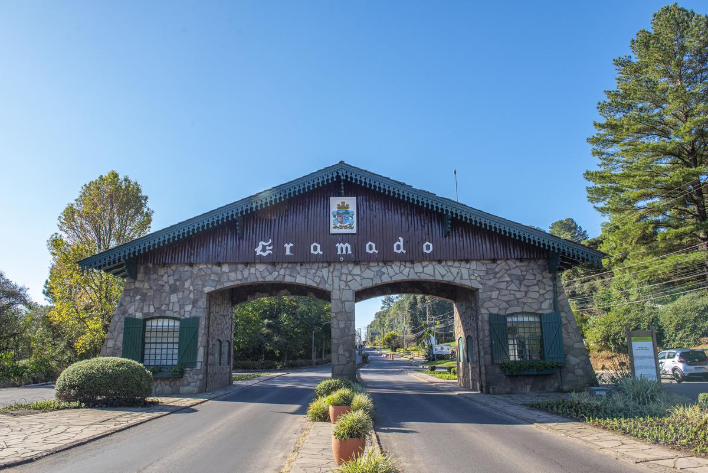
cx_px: 354
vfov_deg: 49.6
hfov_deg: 69.4
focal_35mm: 26
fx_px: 511
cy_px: 236
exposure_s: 1/400
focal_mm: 26
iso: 640
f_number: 10
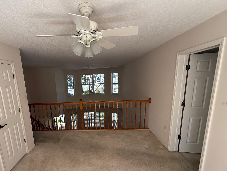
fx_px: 118
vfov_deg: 70.8
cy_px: 103
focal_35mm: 18
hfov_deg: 86.8
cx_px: 92
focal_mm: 2.22
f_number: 2.2
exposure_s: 1/100
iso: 125
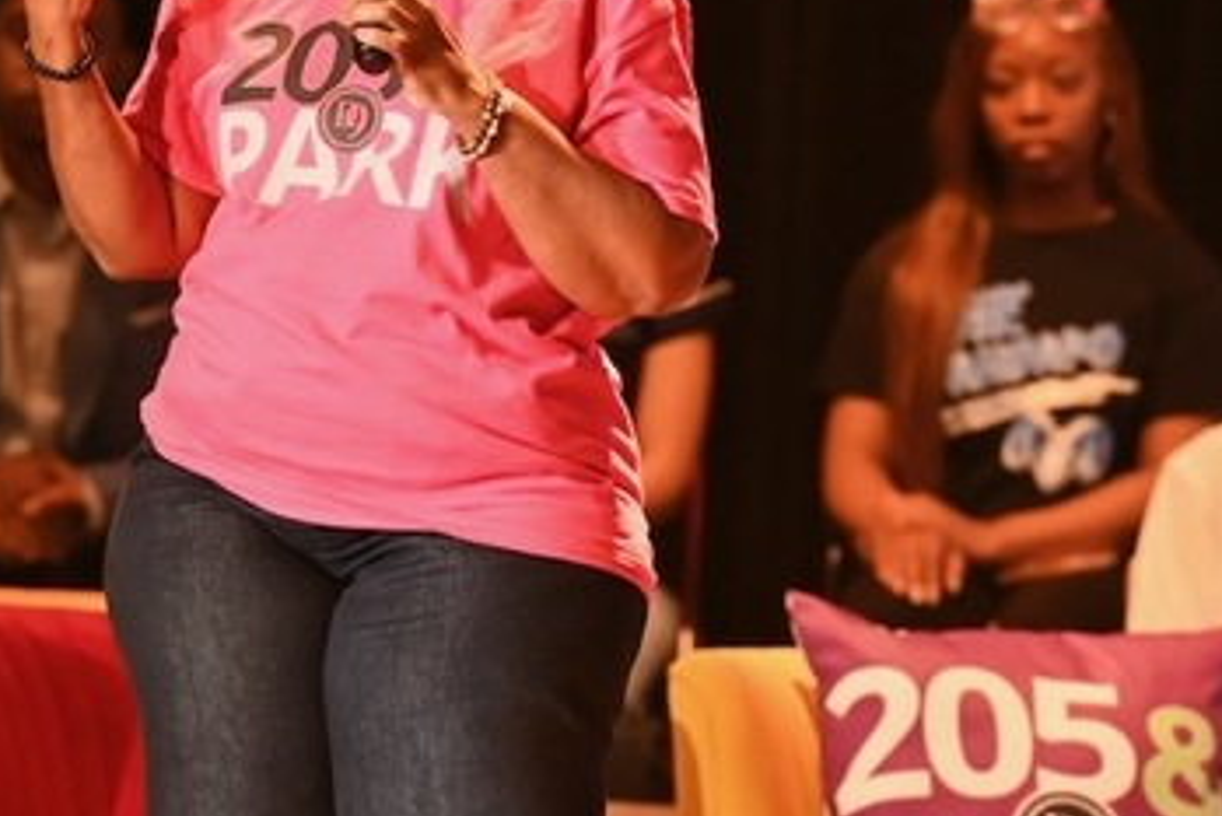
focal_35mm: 586
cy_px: 385
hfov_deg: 3.5
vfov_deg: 2.3
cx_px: 753
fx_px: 19899
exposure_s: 1/200
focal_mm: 200
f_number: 4.5
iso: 4000
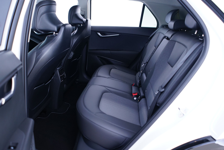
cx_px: 112
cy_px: 75
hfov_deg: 65.5
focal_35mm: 28
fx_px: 174
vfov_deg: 46.4
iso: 800
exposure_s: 1/8
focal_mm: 28
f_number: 3.2
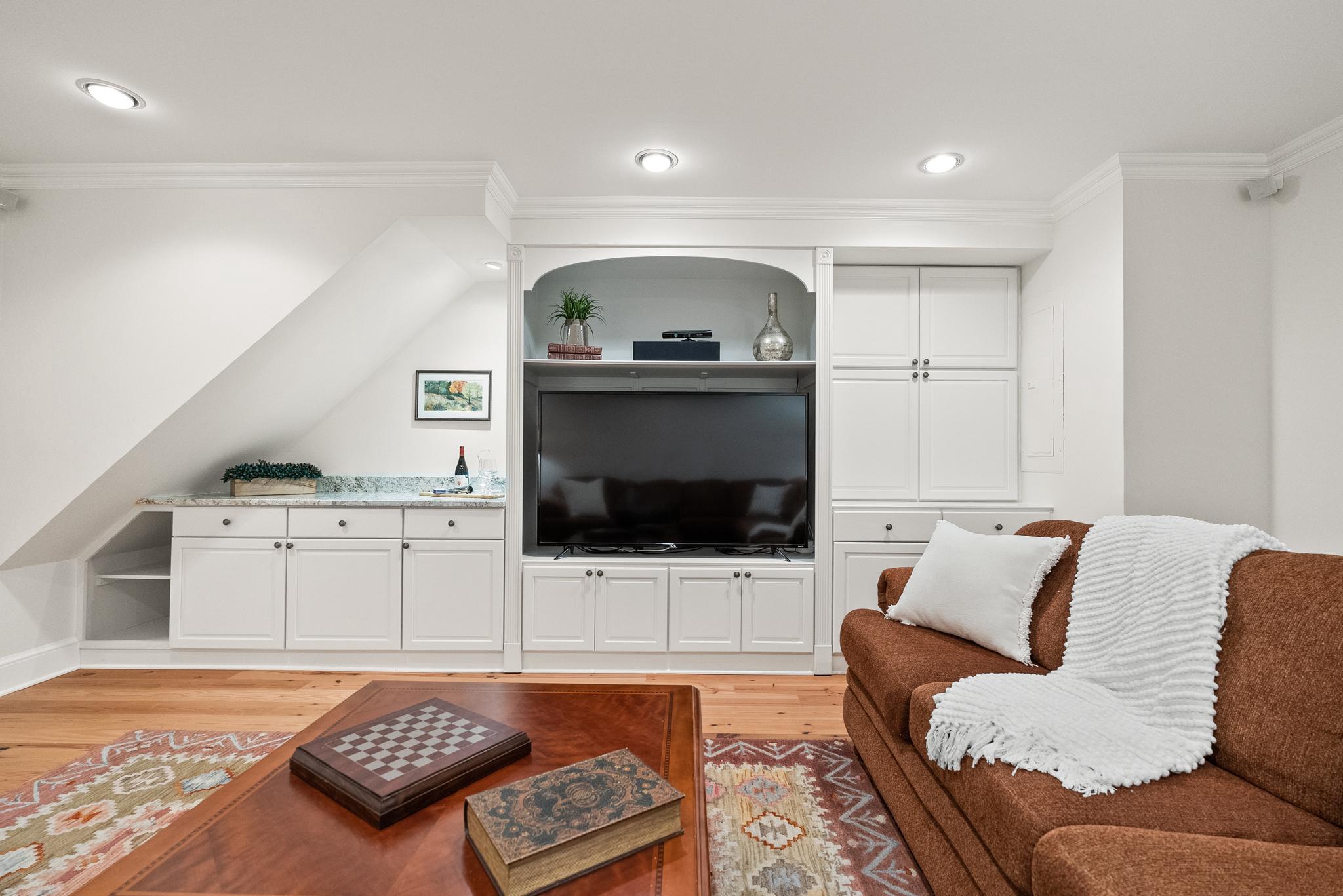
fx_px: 597
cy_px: 448
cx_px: 672
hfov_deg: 96.7
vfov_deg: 73.8
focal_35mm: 16
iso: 1600
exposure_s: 1/25
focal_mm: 16
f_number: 4
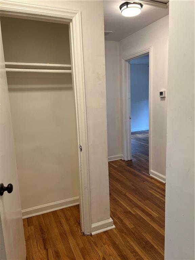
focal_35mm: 26
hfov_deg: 53.1
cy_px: 130
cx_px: 98
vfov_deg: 67.3
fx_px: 195
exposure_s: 1/120
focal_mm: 5.7
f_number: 1.5
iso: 125
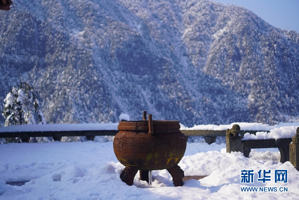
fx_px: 598
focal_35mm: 72
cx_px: 150
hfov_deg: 28.1
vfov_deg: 18.9
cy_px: 100
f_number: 4
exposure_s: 1/1250
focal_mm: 72
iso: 160
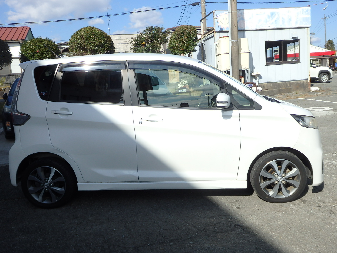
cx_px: 168
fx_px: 321
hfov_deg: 55.4
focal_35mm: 33
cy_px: 126
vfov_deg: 42.9
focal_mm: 6
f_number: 9.7
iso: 125
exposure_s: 1/2000
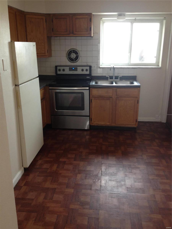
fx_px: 232
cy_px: 114
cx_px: 86
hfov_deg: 40.7
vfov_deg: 52.6
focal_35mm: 35
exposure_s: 1/20
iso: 64
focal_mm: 4.28
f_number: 2.4
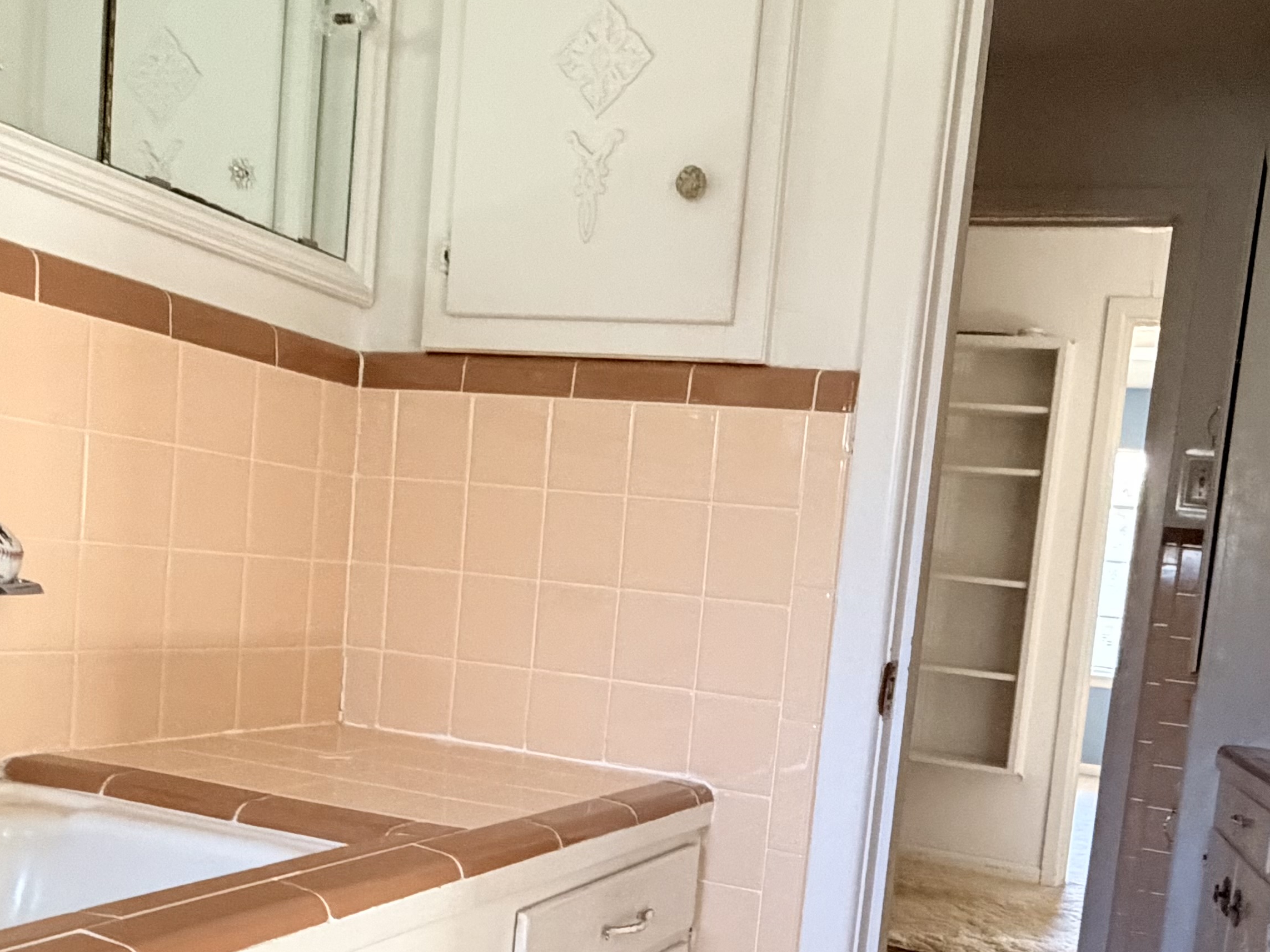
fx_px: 1284
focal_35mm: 35
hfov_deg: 51.9
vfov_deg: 39.6
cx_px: 813
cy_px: 718
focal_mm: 2.22
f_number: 2.2
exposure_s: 1/60
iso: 1000
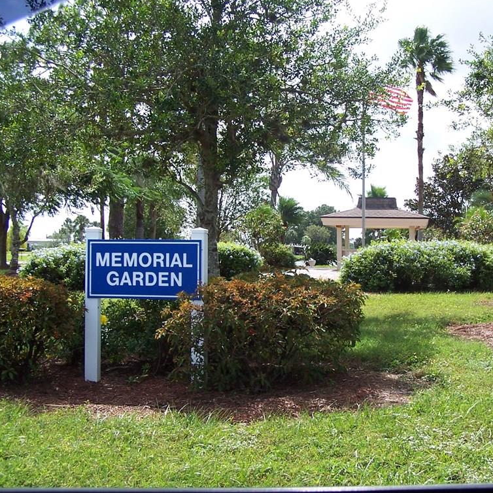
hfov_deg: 35.2
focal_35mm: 48
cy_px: 248
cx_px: 298
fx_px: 773
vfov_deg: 35.4
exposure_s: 1/350
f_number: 4
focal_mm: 6.7
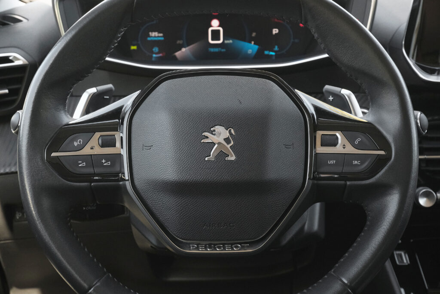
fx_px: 831
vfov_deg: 20.0
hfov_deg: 29.7
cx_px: 220
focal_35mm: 68
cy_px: 147
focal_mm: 45
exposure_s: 1/125
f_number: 8
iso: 2000
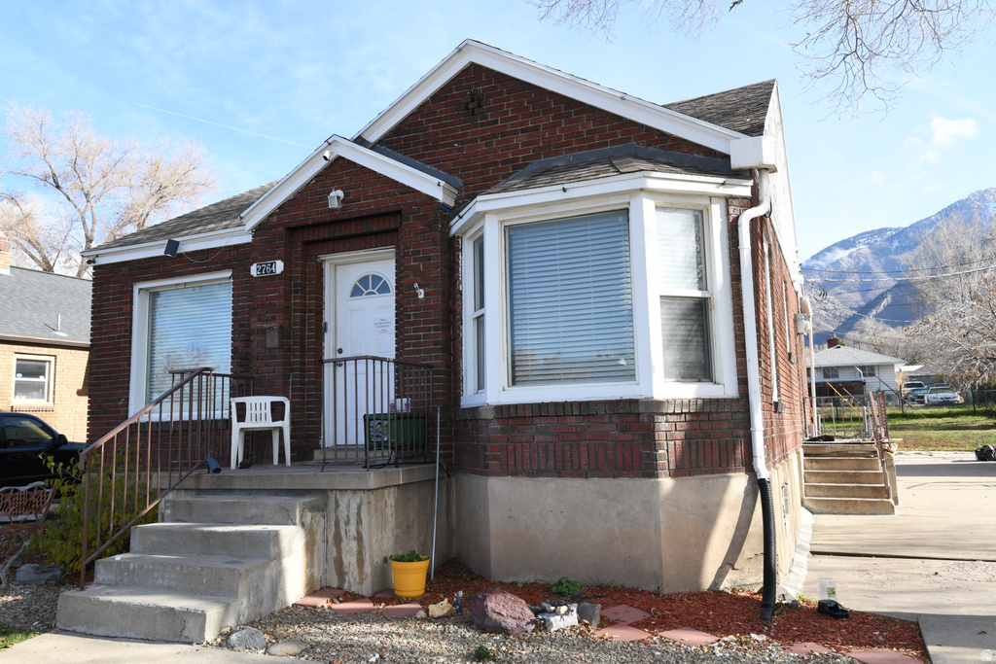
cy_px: 332
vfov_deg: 47.9
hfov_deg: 67.4
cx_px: 498
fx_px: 747
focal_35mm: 27
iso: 200
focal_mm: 27
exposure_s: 1/160
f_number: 8
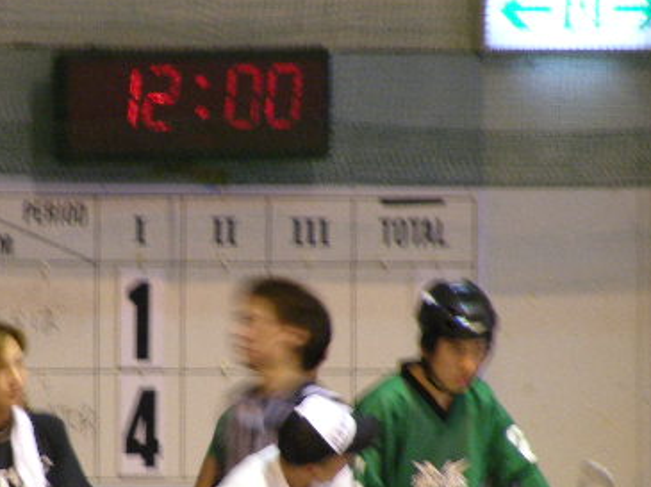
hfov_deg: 3.0
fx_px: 12531
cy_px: 391
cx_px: 136
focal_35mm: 667
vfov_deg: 2.2
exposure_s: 1/15.2
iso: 200
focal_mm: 63.3
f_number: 3.5
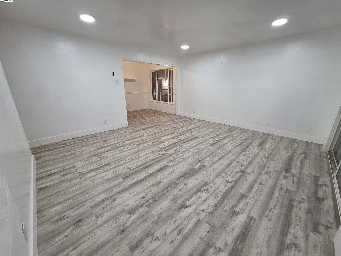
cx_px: 170
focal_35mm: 13
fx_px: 128
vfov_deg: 89.9
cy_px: 128
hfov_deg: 106.2
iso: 200
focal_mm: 2.2
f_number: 1.9
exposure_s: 1/120
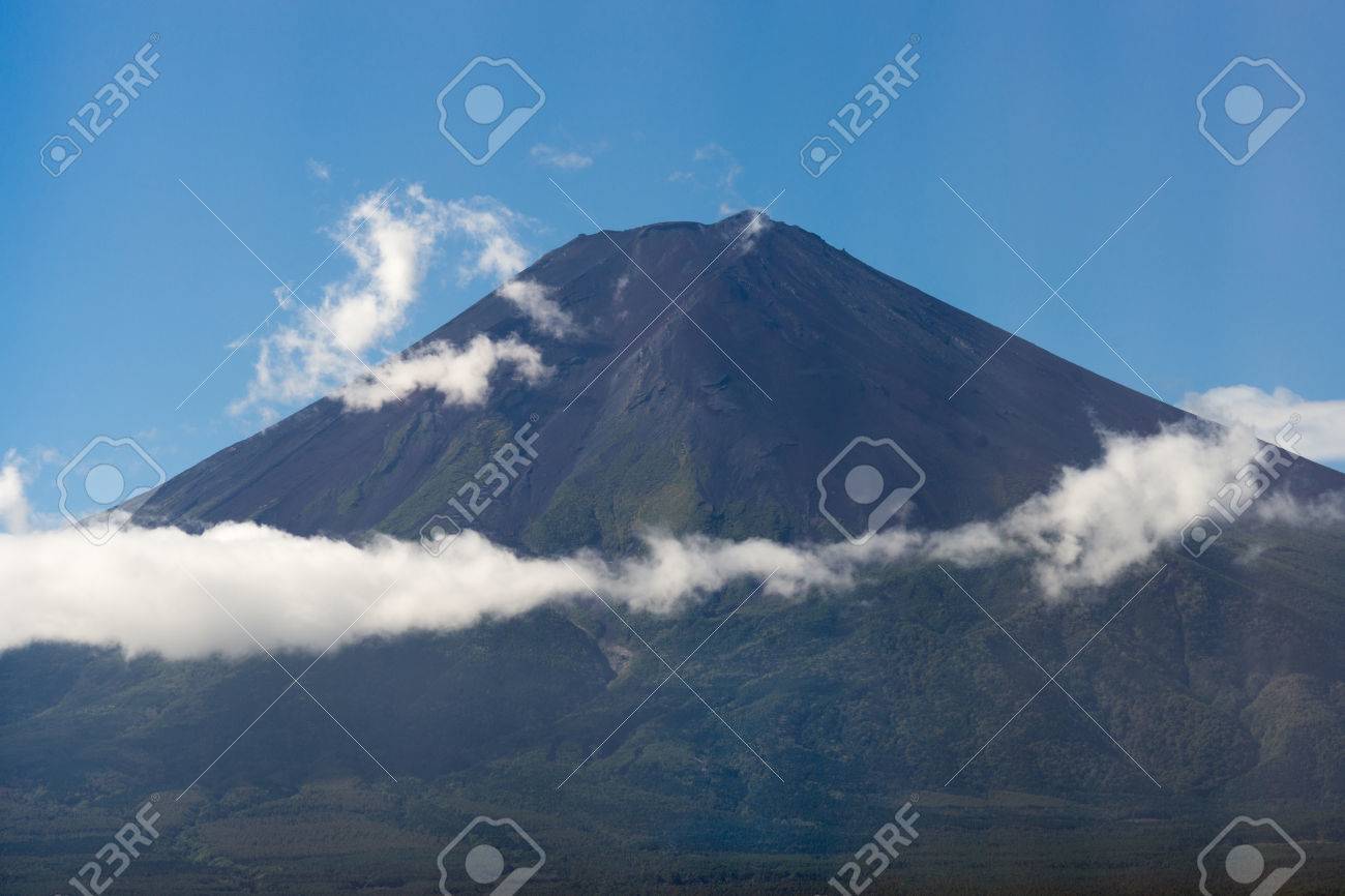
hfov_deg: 15.2
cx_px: 672
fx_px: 5042
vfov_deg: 10.2
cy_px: 448
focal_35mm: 135
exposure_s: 1/250
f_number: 10
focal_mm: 135
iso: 100
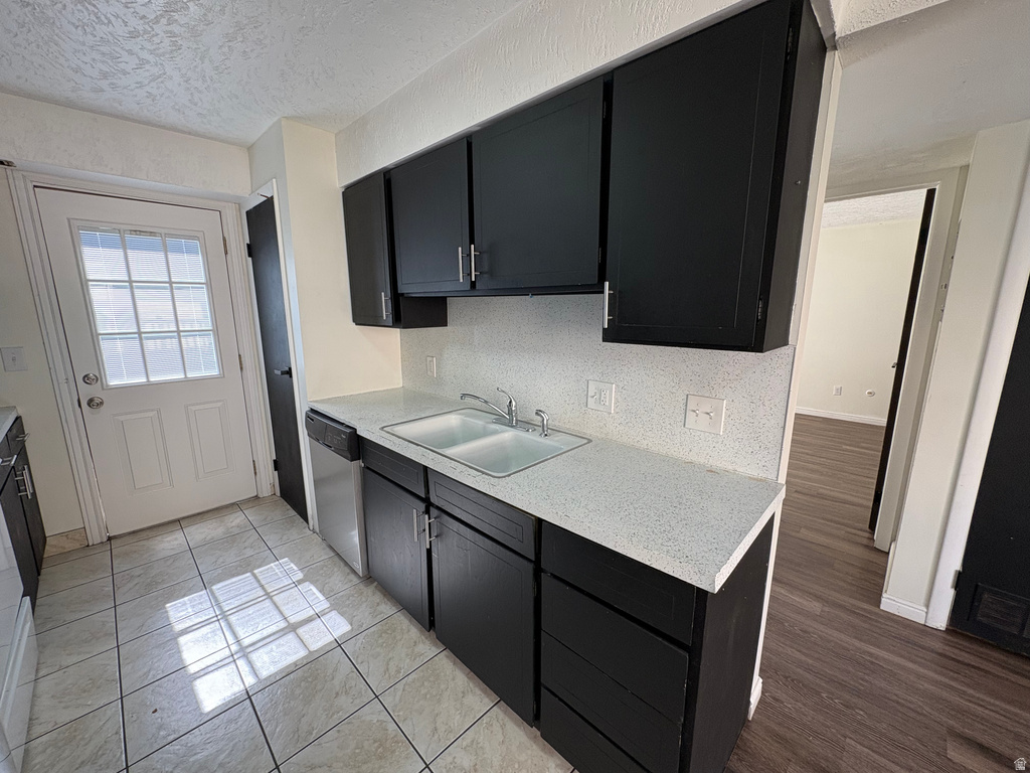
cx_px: 515
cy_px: 386
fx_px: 417
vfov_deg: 85.7
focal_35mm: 14
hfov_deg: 102.1
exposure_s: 1/120
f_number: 2.2
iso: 125
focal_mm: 2.22
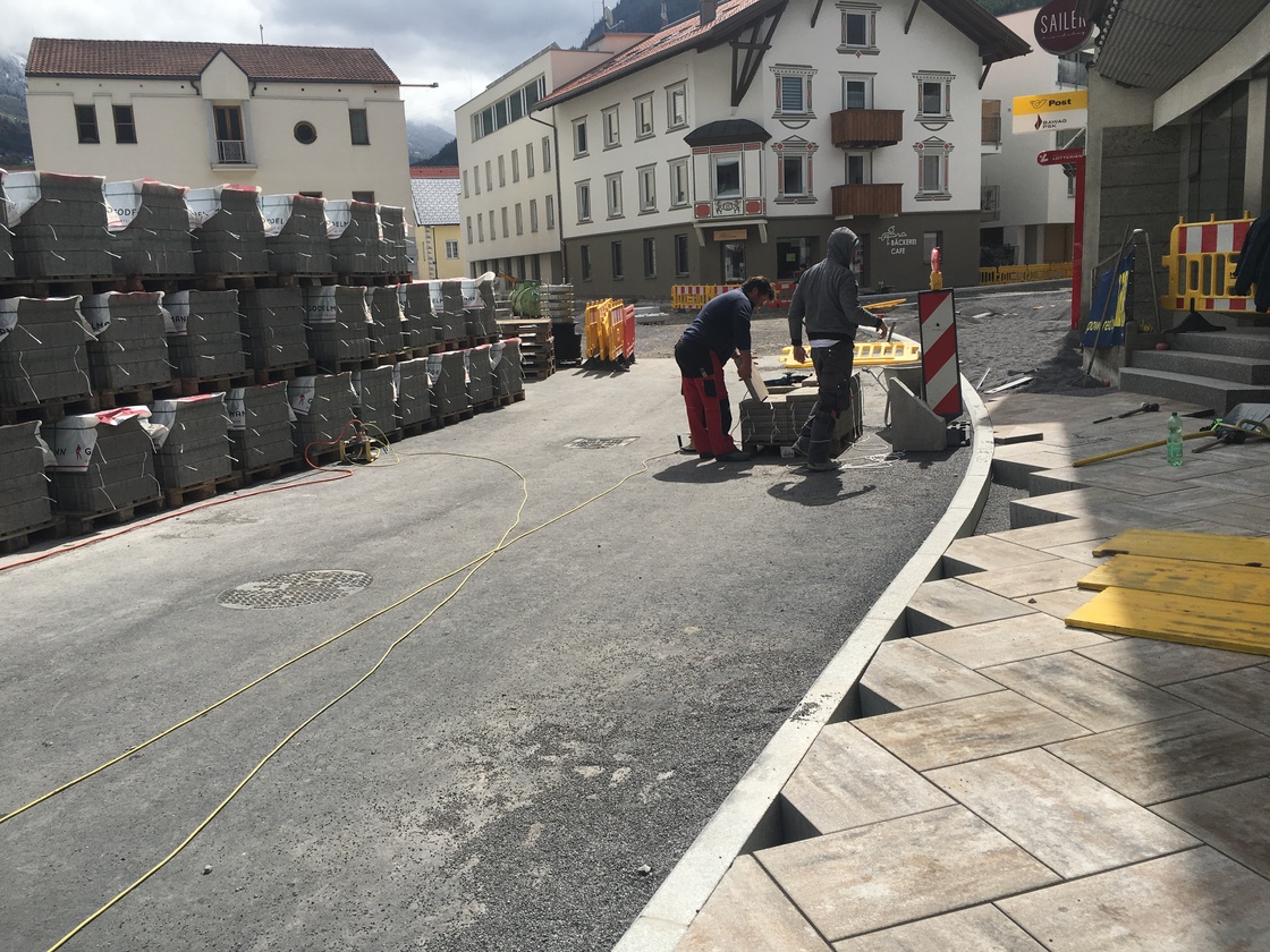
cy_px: 476
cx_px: 635
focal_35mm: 29
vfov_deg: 48.2
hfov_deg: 61.7
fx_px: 1064
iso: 25
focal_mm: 4.15
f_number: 2.2
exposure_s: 1/2564
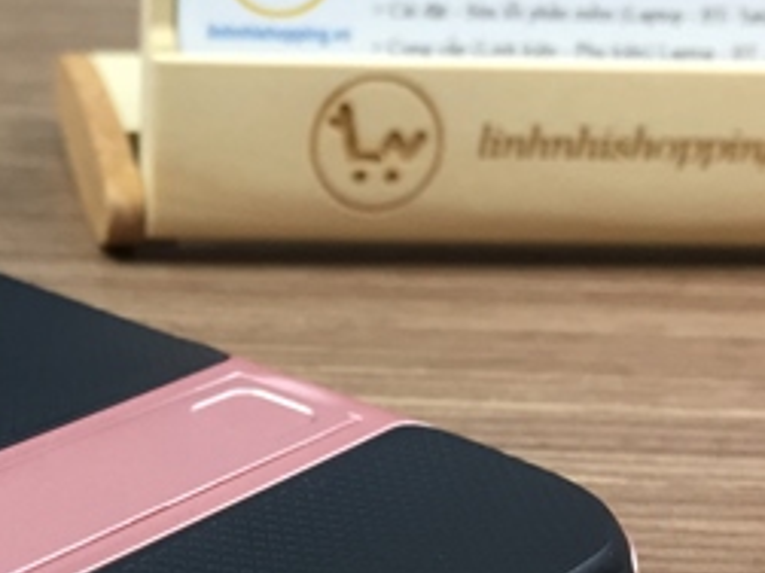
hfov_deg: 25.0
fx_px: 1635
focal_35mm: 74
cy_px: 405
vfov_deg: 19.8
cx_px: -9
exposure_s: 1/33
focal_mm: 4.15
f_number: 2.2
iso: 125
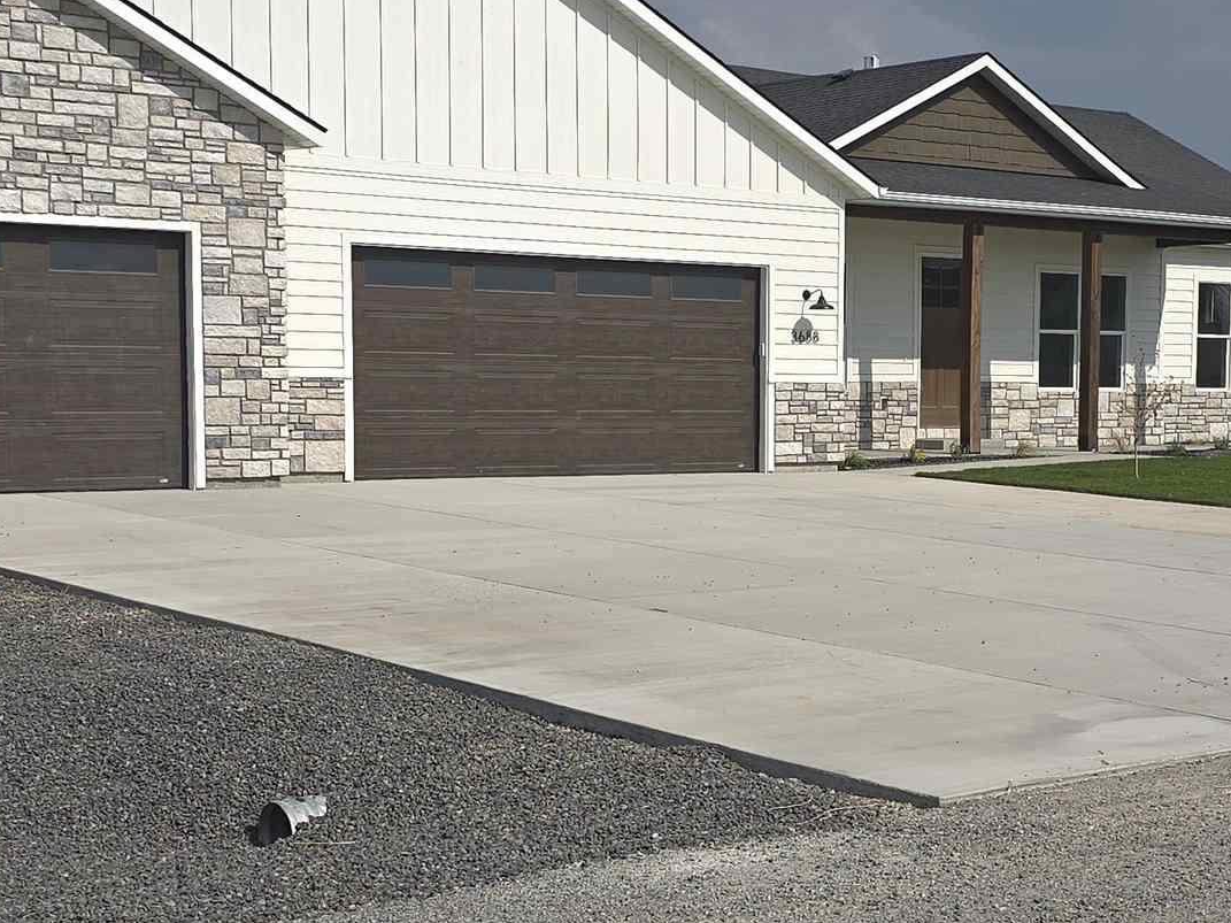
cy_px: 512
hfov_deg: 29.1
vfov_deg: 22.2
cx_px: 870
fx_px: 2347
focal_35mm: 66
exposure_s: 1/1124
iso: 12
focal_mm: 6.3
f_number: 1.7
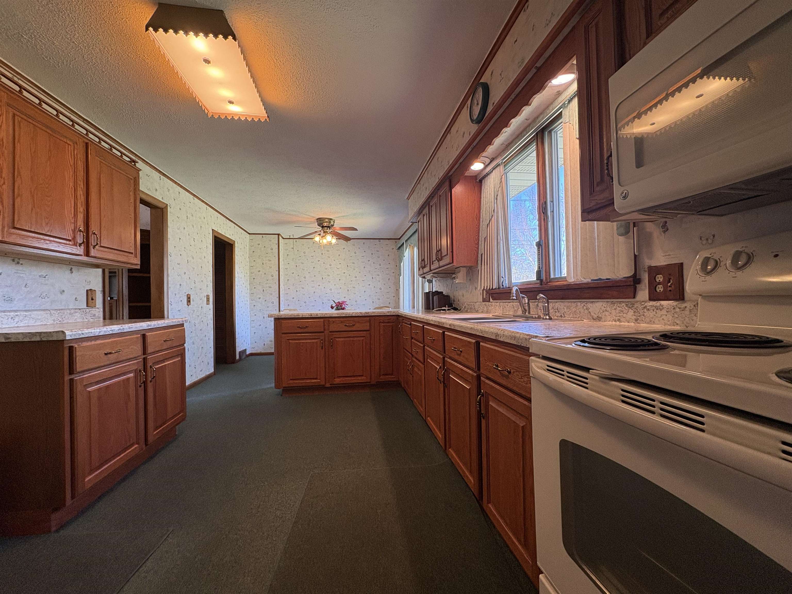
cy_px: 297
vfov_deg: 85.7
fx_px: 320
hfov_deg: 102.1
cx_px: 396
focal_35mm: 14
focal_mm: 2.22
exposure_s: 1/60
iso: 160
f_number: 2.2
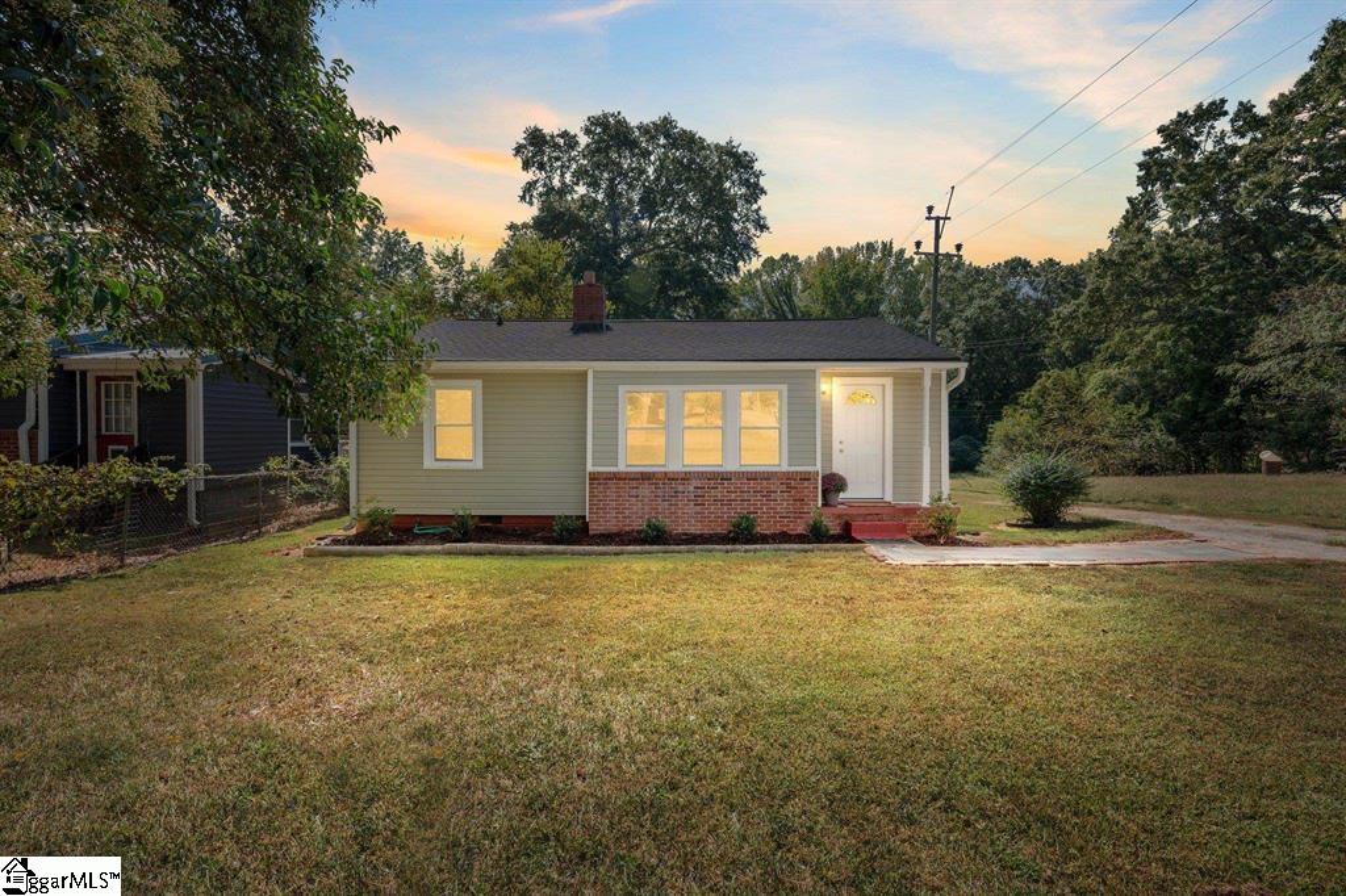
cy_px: 448
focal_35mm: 16
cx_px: 673
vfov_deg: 73.7
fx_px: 598
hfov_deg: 96.8
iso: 250
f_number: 9
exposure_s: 1/400
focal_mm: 16
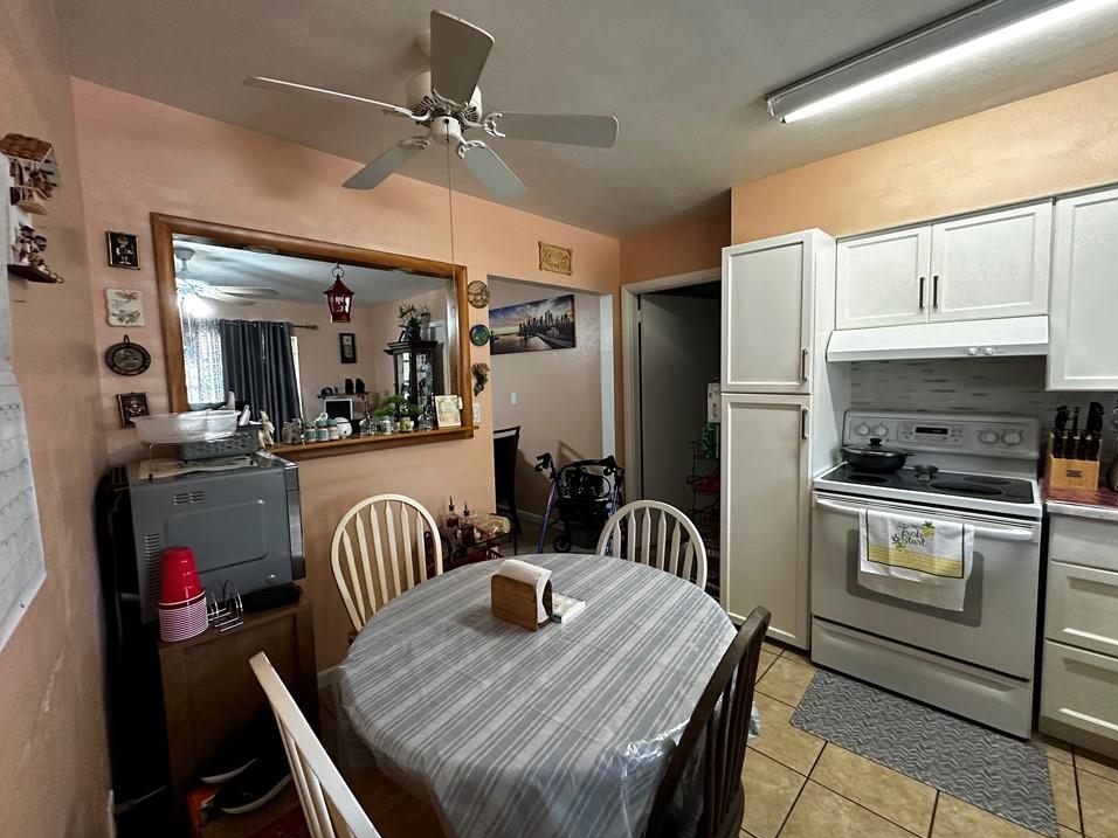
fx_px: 484
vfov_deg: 81.7
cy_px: 411
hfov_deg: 98.2
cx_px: 561
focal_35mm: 15
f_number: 2.2
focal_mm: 2.22
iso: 400
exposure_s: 1/60
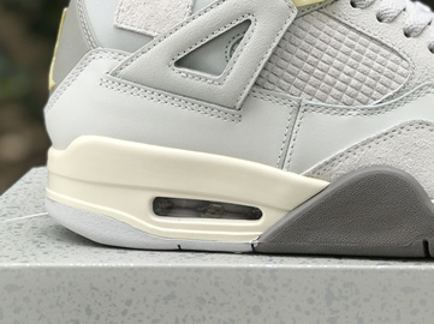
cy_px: 29
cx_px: 358
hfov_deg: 16.7
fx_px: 1465
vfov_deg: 12.5
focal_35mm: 117
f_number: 2.8
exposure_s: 1/208
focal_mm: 6.6
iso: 20
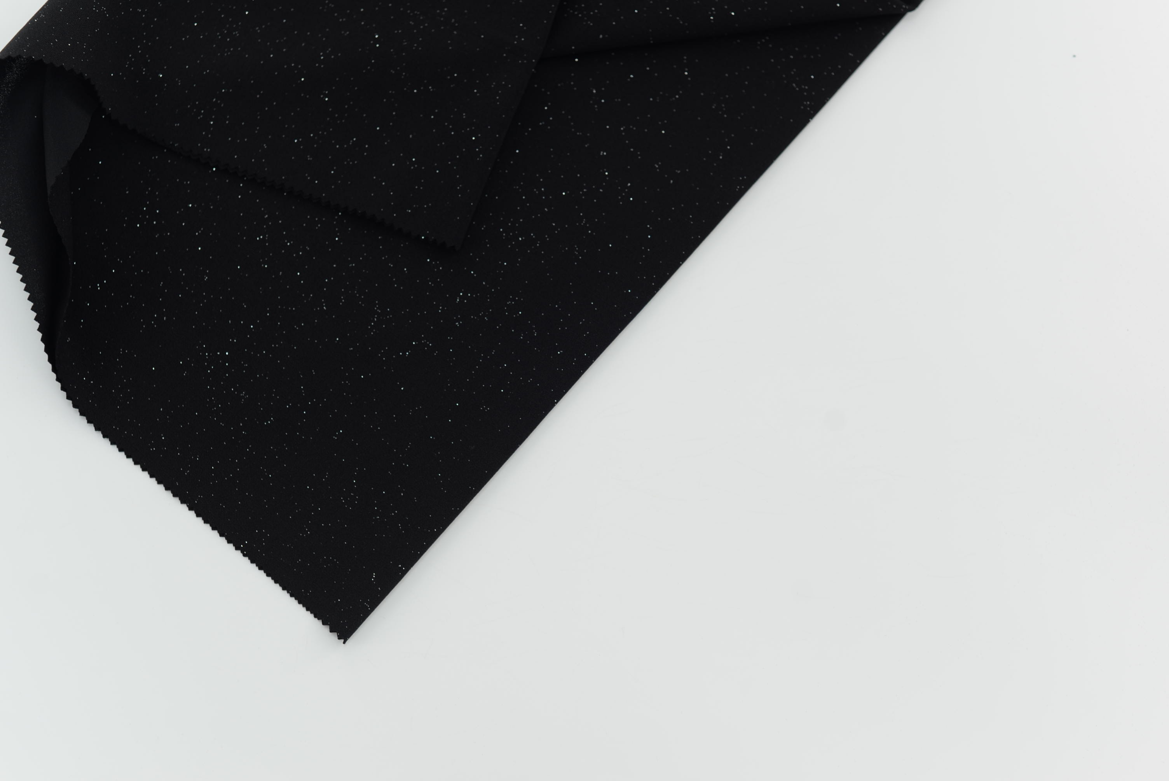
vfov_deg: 27.0
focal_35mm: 50
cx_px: 584
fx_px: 1624
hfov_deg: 39.6
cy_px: 390
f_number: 4
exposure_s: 1/125
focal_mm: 50
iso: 100
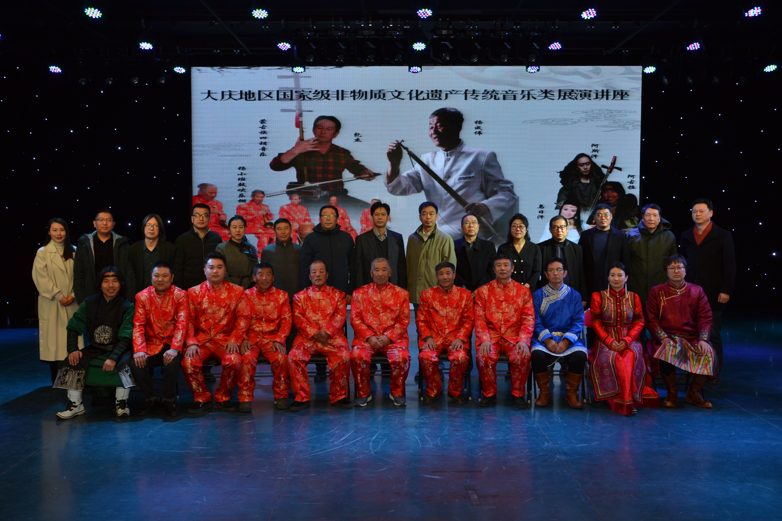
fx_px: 782
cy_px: 260
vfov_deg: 36.9
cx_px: 391
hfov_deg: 53.1
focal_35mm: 36
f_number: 6.3
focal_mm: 24
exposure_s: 1/60
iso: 100
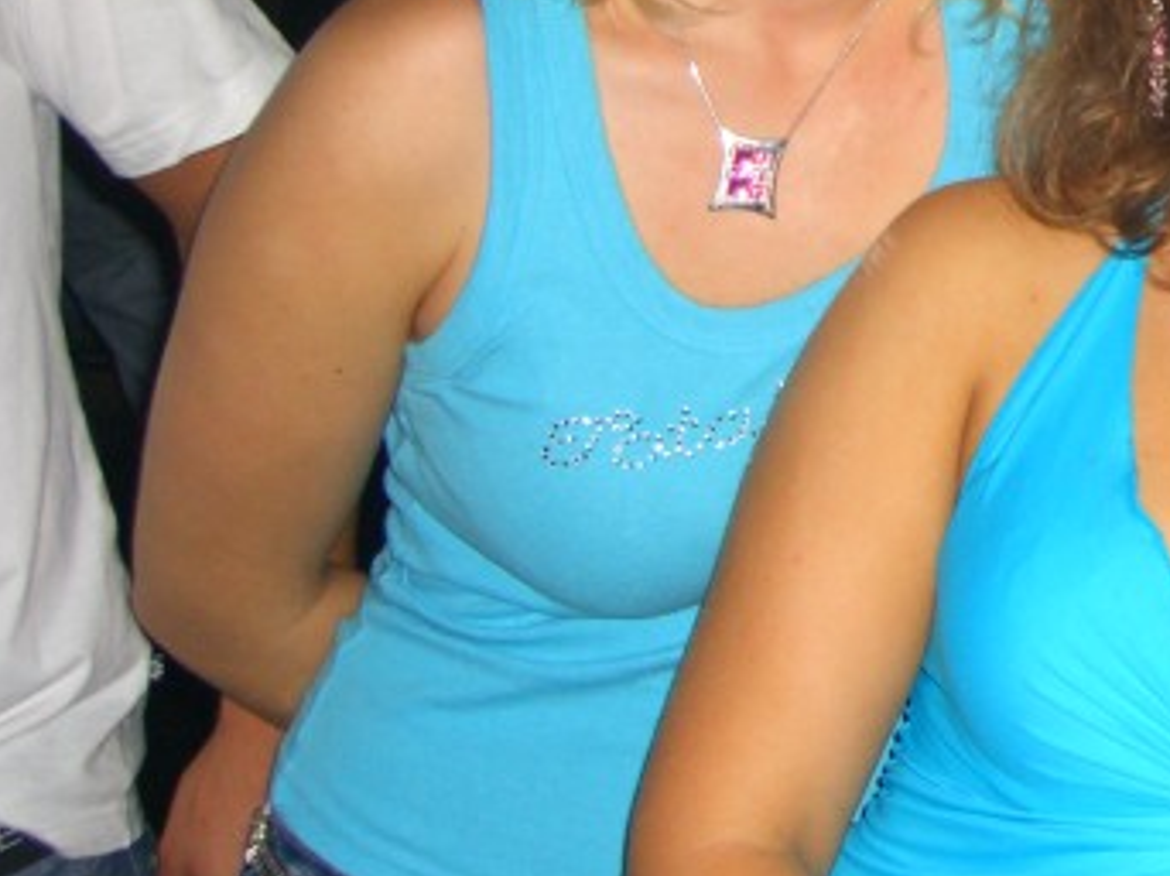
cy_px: 48
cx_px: 1355
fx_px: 3006
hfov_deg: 20.7
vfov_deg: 16.3
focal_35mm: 89
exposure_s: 1/60
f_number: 2.8
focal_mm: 7.9
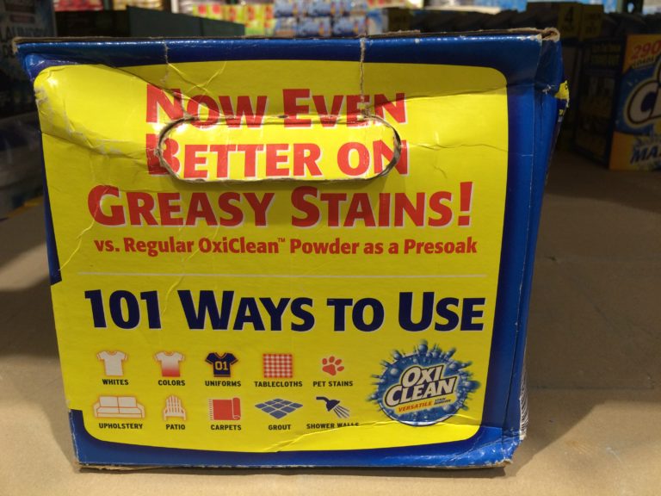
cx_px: 330
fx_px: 554
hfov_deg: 61.7
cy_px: 248
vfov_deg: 48.2
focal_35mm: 29
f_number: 2.2
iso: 100
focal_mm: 4.15
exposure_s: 1/30
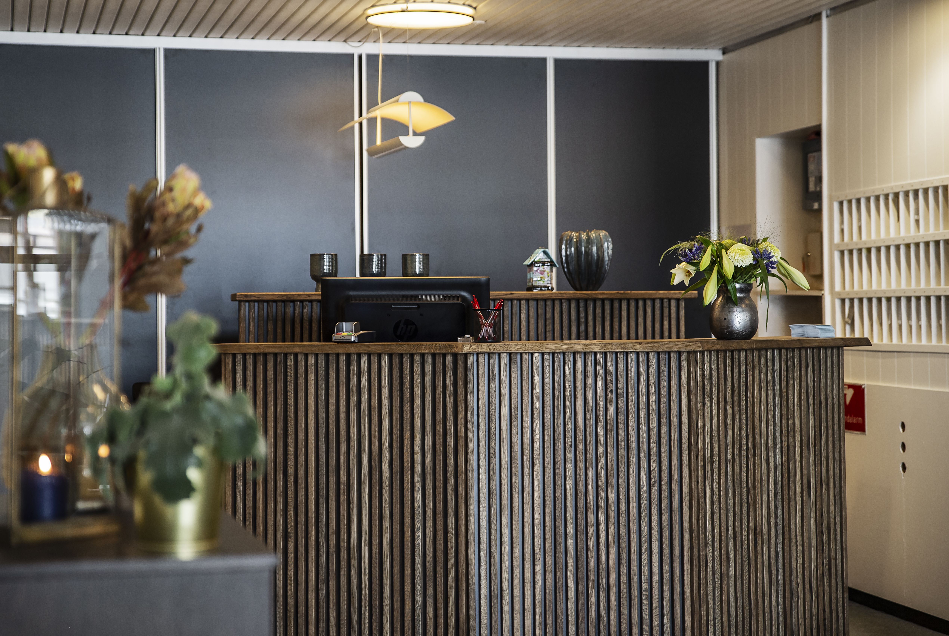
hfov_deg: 32.3
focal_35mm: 62
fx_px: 1637
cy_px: 318
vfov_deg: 22.0
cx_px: 474
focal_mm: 62
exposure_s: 1/30
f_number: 2.8
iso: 400
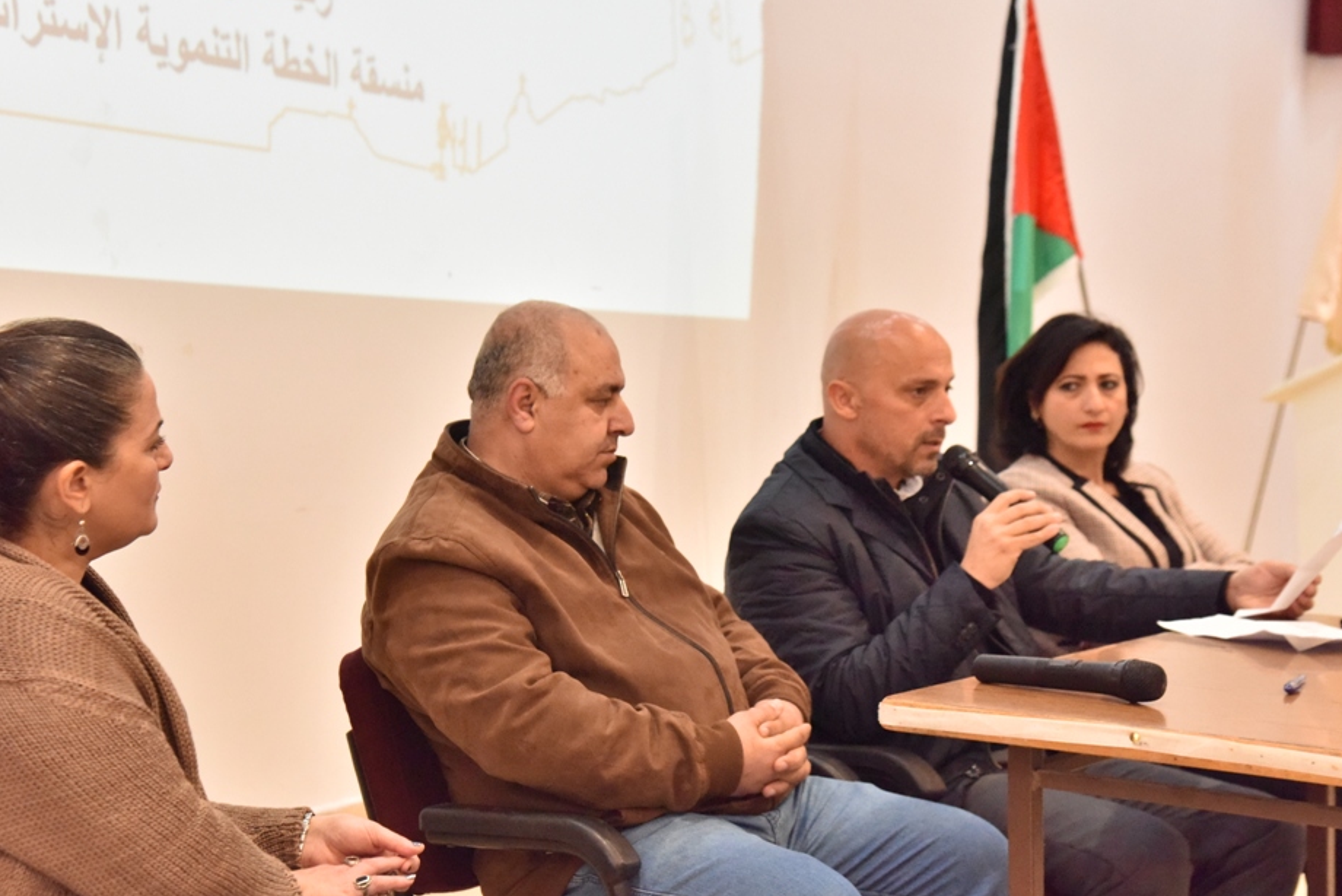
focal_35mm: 69
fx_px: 2573
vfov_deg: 19.7
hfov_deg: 29.2
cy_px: 487
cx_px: 604
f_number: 5.6
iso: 8000
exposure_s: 1/250
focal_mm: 62
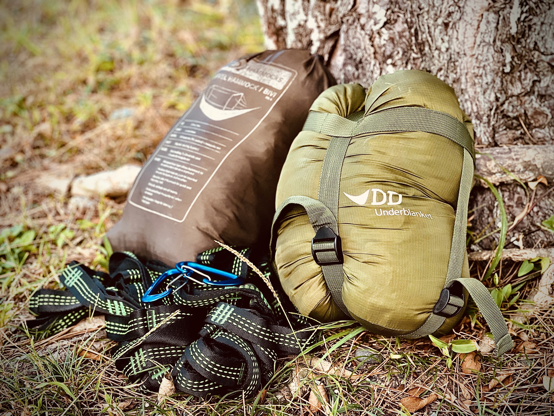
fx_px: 1024
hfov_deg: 30.3
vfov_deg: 22.9
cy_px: 208
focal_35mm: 64
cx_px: 277
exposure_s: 1/121
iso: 200
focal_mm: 7.5
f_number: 2.2
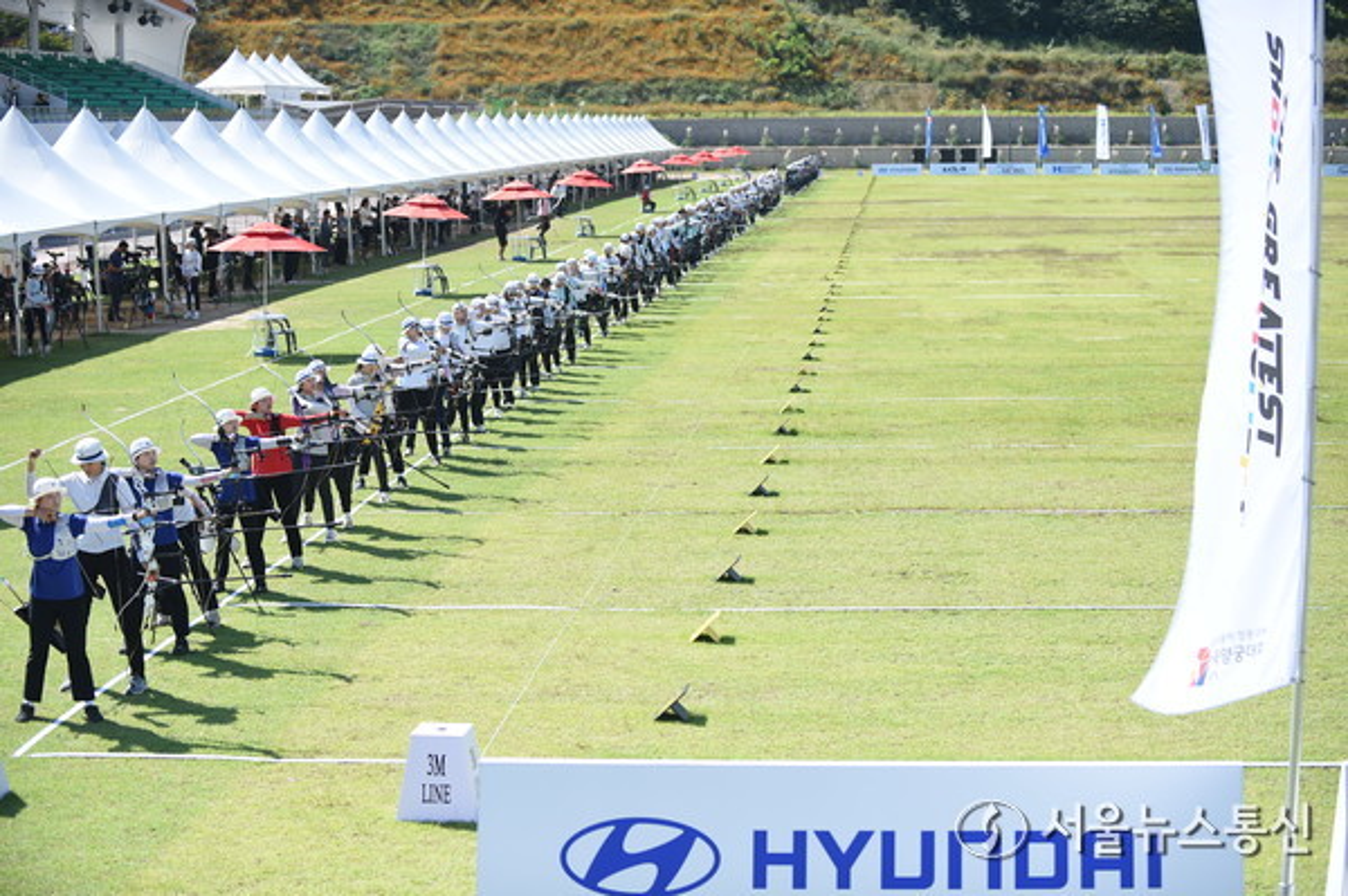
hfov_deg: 28.9
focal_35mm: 70
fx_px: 2619
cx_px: 674
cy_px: 448
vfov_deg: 19.4
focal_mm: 70
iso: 800
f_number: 2.8
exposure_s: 1/8000
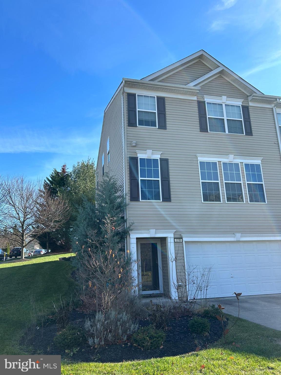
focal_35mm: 26
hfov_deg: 53.1
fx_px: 281
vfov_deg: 67.3
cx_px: 140
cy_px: 188
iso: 50
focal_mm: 5.7
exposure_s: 1/1779
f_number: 1.5
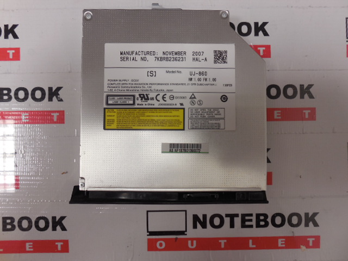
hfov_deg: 67.3
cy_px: 130
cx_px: 174
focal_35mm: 26
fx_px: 261
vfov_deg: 53.1
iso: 140
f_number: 3.5
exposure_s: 1/30
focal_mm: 4.6
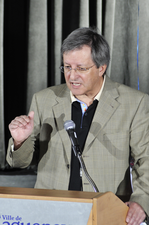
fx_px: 2054
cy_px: 112
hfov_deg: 4.2
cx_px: 74
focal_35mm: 330
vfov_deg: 6.3
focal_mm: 220
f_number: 9
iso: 640
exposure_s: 1/200
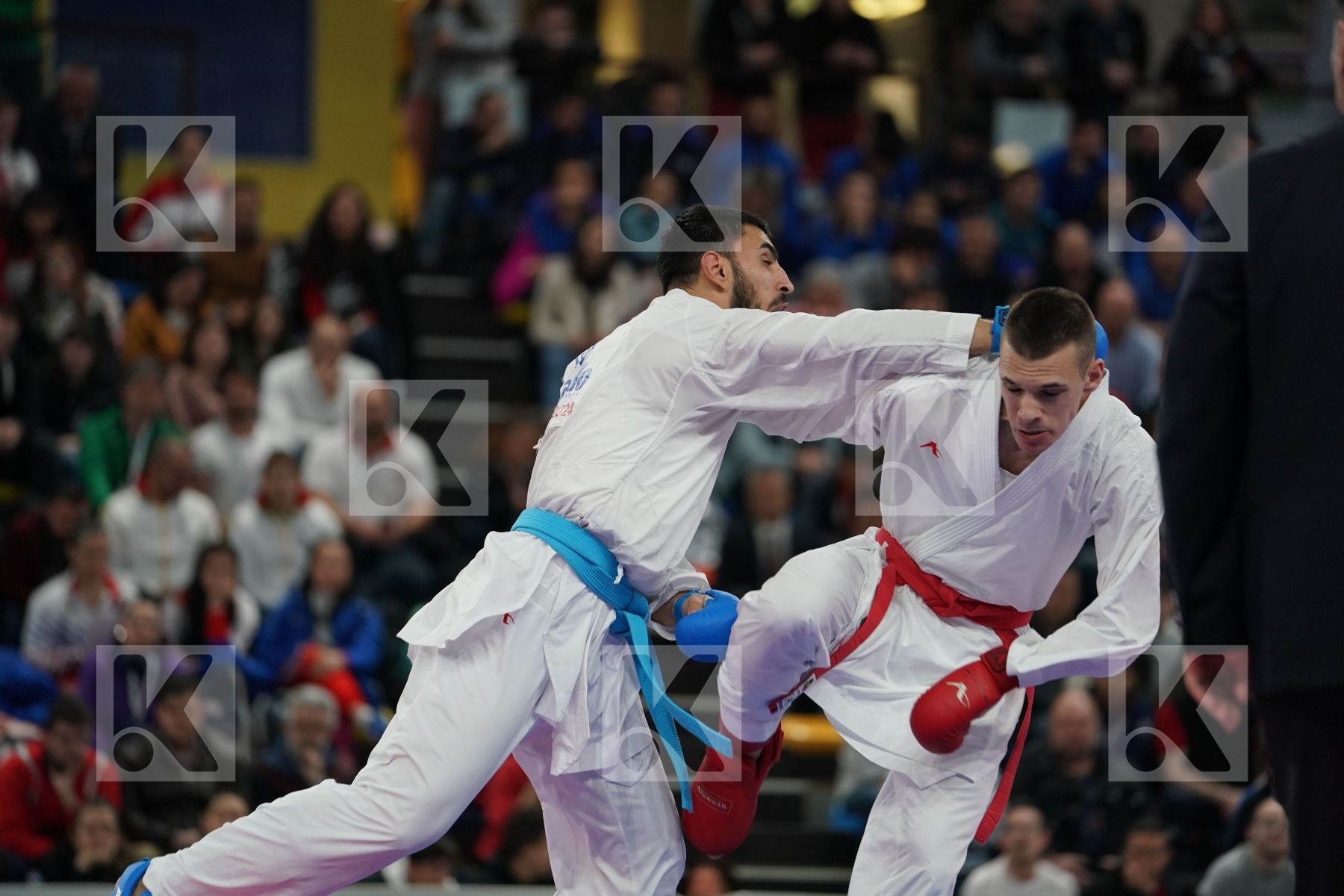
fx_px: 7466
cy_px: 448
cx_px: 672
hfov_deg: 10.3
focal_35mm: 200
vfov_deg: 6.9
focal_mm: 200
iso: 2000
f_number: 2.8
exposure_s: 1/1000
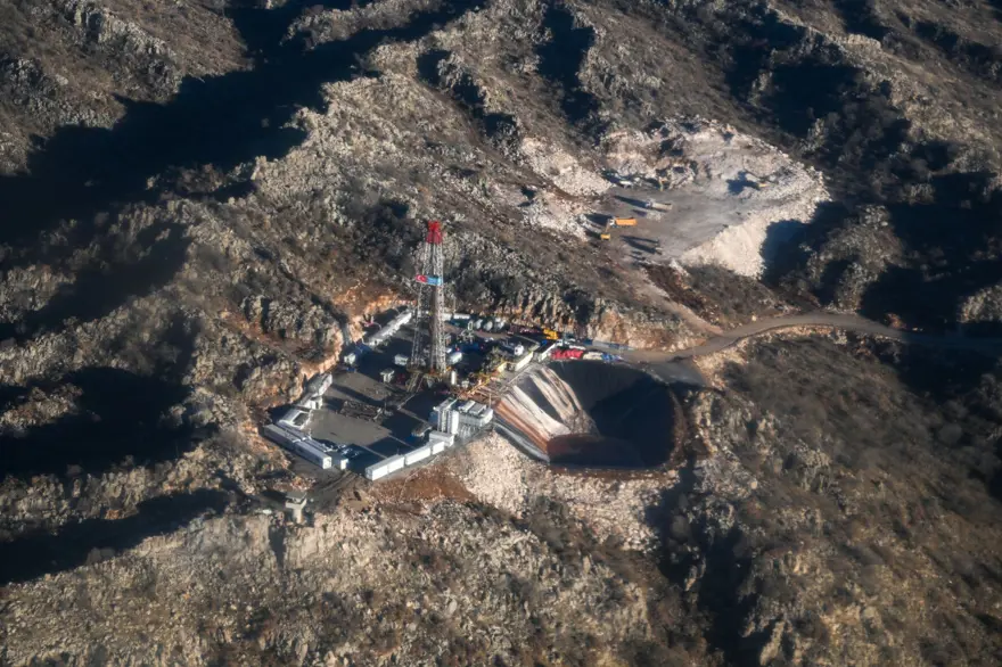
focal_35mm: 70
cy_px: 334
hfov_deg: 28.9
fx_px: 1948
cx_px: 501
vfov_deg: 19.4
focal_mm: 70
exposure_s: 1/640
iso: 100
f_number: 6.3
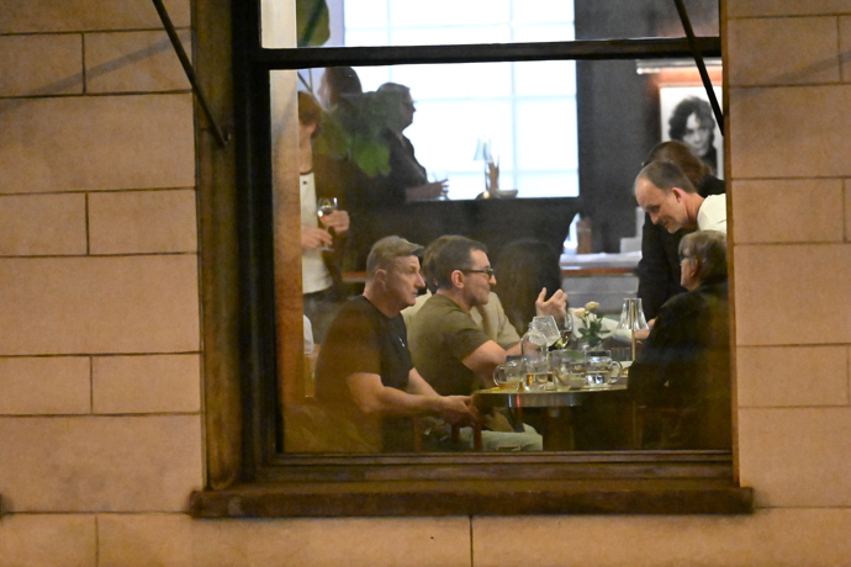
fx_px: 7091
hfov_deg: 6.9
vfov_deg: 4.6
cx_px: 426
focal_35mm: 300
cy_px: 284
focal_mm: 200
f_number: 3.2
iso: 32000
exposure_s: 1/400
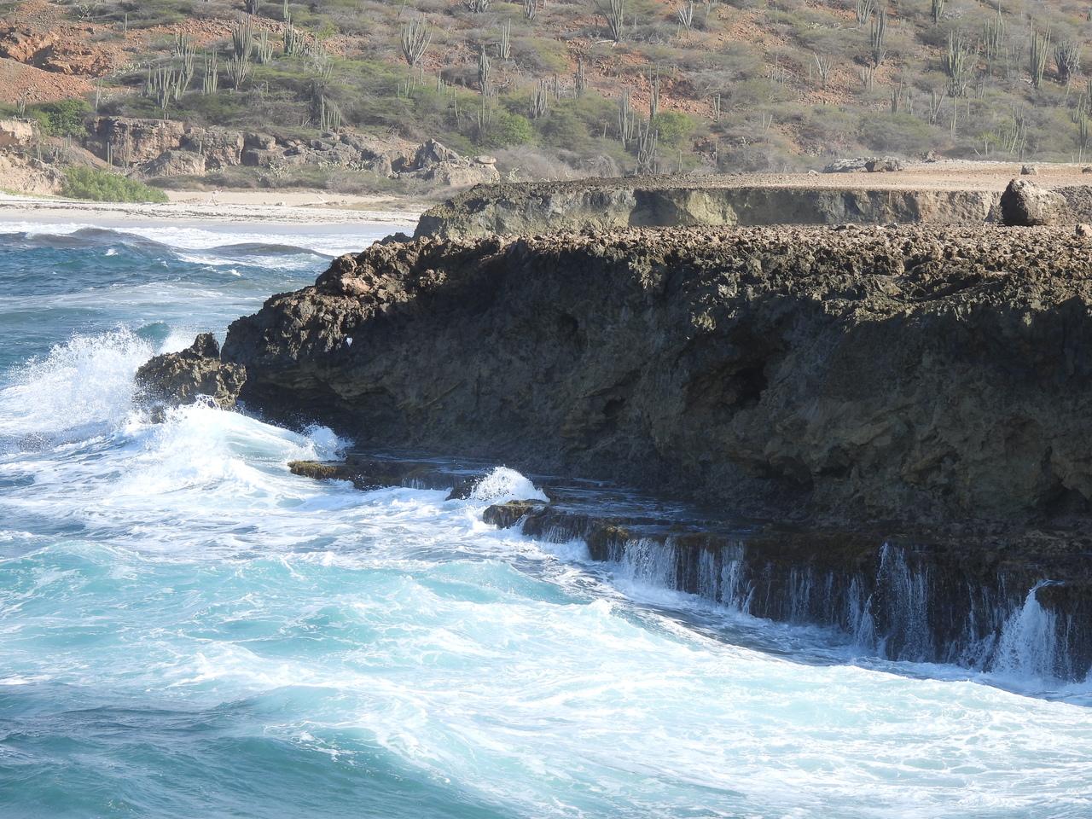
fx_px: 6309
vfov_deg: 7.4
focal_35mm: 200
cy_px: 410
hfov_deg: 9.9
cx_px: 546
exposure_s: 1/400
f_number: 4.5
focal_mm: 35.7
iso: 100
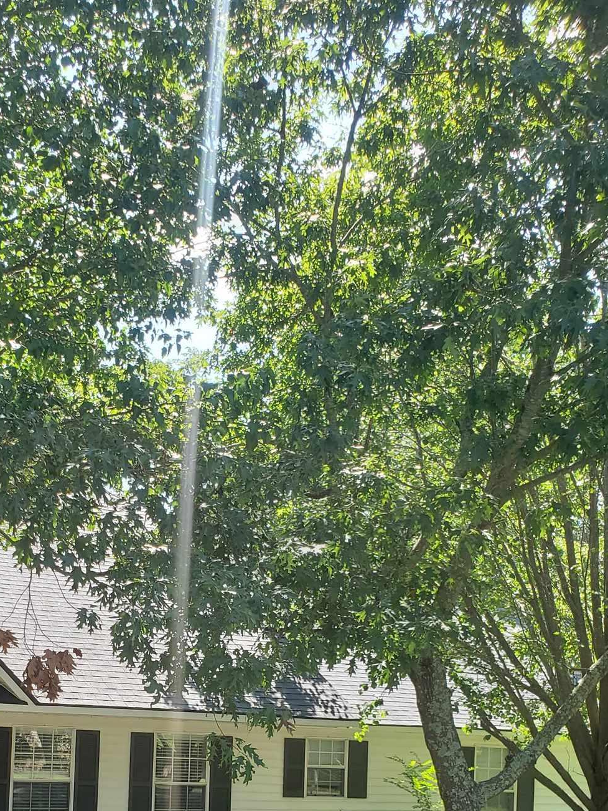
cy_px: 708
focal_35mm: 46
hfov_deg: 30.3
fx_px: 1077
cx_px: 73
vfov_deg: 38.8
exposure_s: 1/241
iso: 50
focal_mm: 4.3
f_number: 2.4
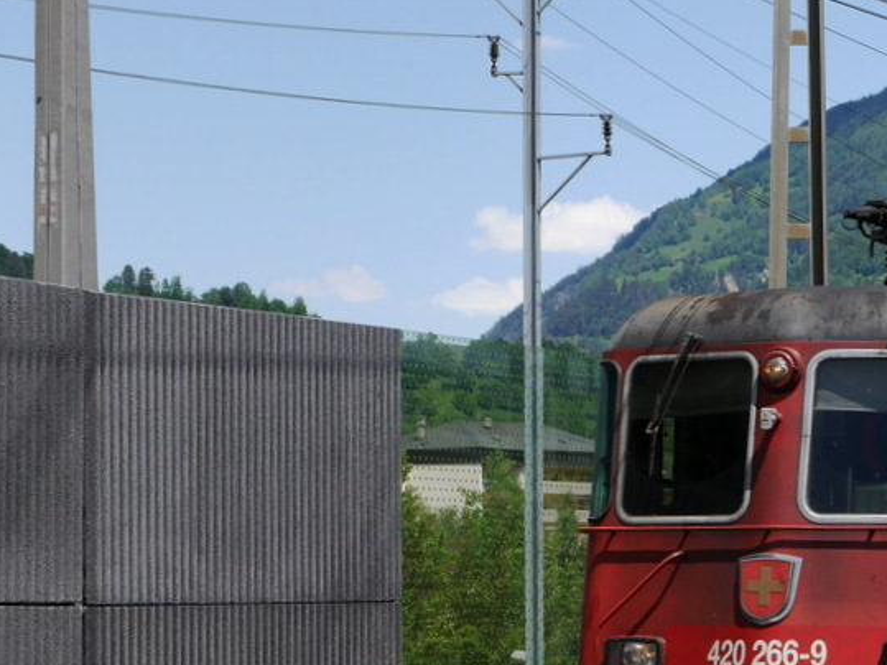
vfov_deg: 10.1
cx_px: 900
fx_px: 3766
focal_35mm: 147
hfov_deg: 13.2
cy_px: 523
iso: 160
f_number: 9
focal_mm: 33
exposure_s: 1/320
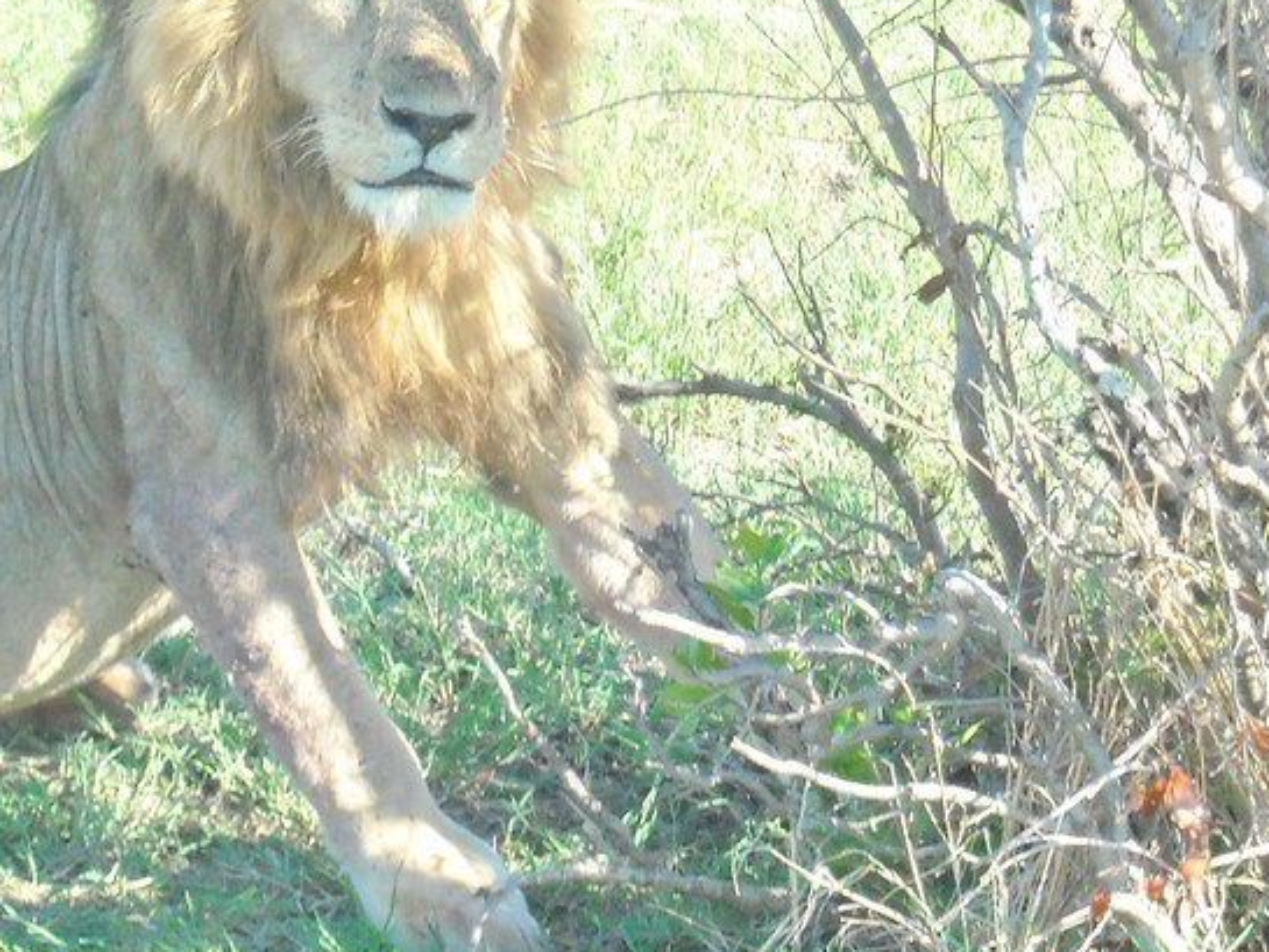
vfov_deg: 9.6
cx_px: 594
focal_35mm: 154
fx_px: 5647
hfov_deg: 12.8
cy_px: 407
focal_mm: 17.1
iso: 227
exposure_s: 1/250
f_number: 4.7
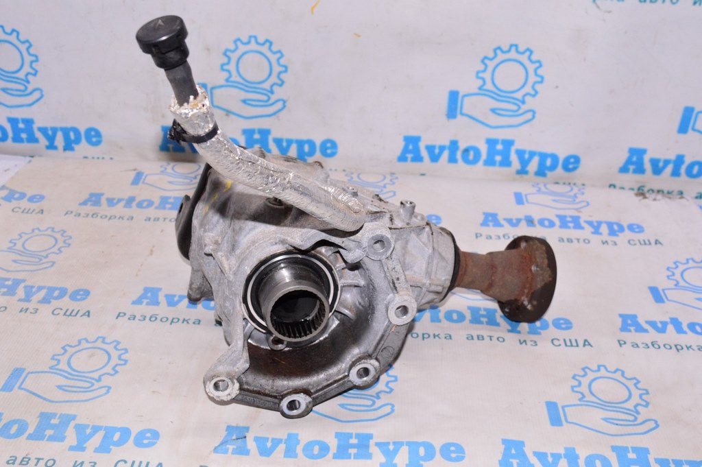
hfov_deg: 48.0
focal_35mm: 40
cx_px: 351
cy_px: 234
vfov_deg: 33.0
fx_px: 789
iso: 1600
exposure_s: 1/200
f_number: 8
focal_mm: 27
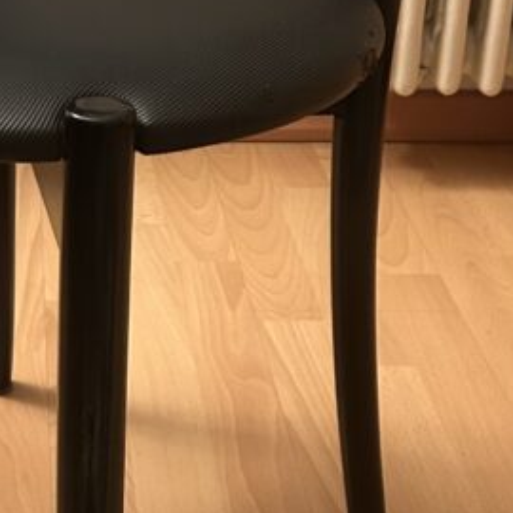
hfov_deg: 25.0
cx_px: 106
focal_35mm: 68
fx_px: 1140
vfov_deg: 24.9
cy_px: 89
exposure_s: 1/50
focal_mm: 5.7
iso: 500
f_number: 1.5
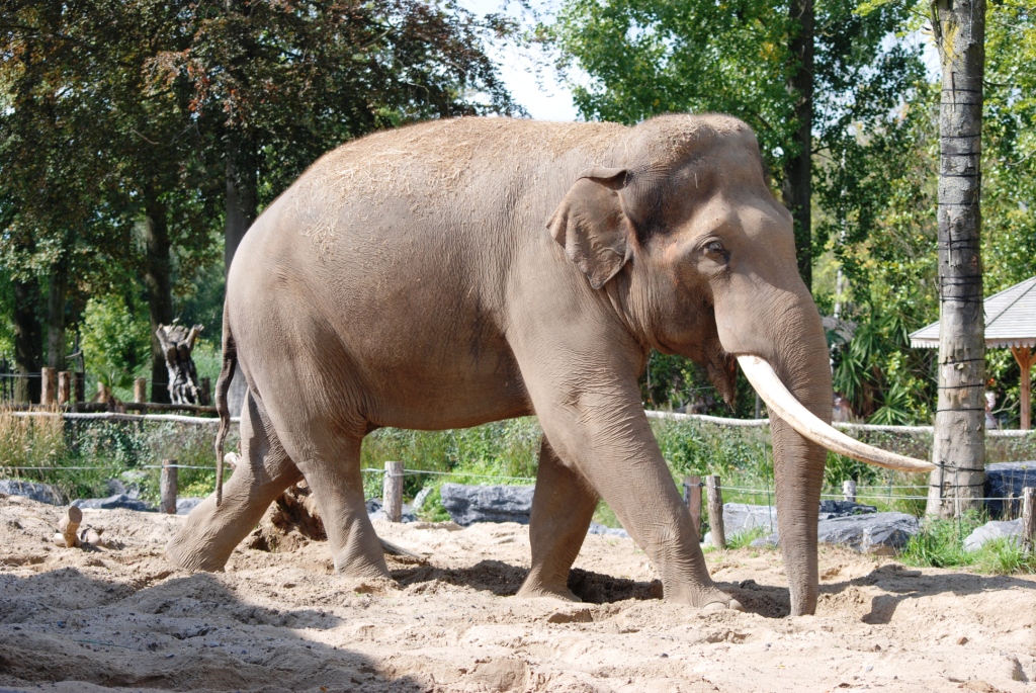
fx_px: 3025
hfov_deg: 19.4
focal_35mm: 105
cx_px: 518
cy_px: 346
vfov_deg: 13.1
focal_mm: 70
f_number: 5.6
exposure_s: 1/500
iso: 200
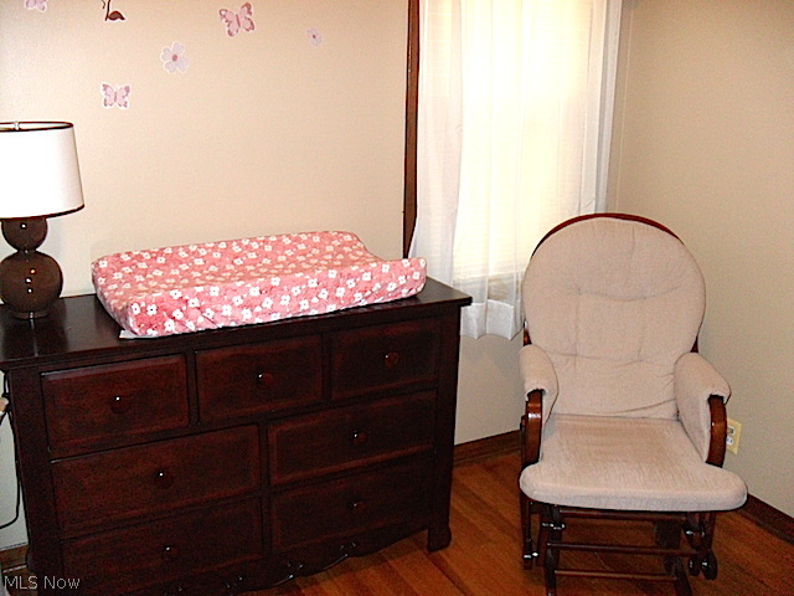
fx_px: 803
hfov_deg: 52.6
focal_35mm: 35
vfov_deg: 40.7
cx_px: 397
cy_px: 298
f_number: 3
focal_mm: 6.3
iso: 200
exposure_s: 1/45
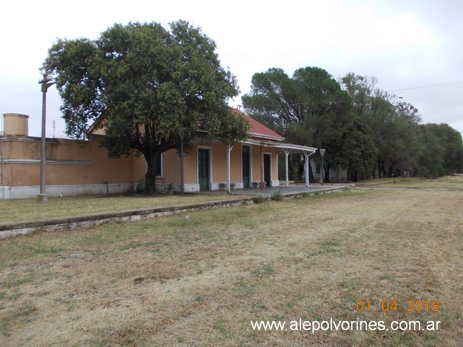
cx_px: 232
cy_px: 174
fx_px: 374
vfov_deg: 49.7
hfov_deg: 63.5
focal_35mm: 28
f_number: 2.7
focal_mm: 4
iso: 80
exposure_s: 1/500
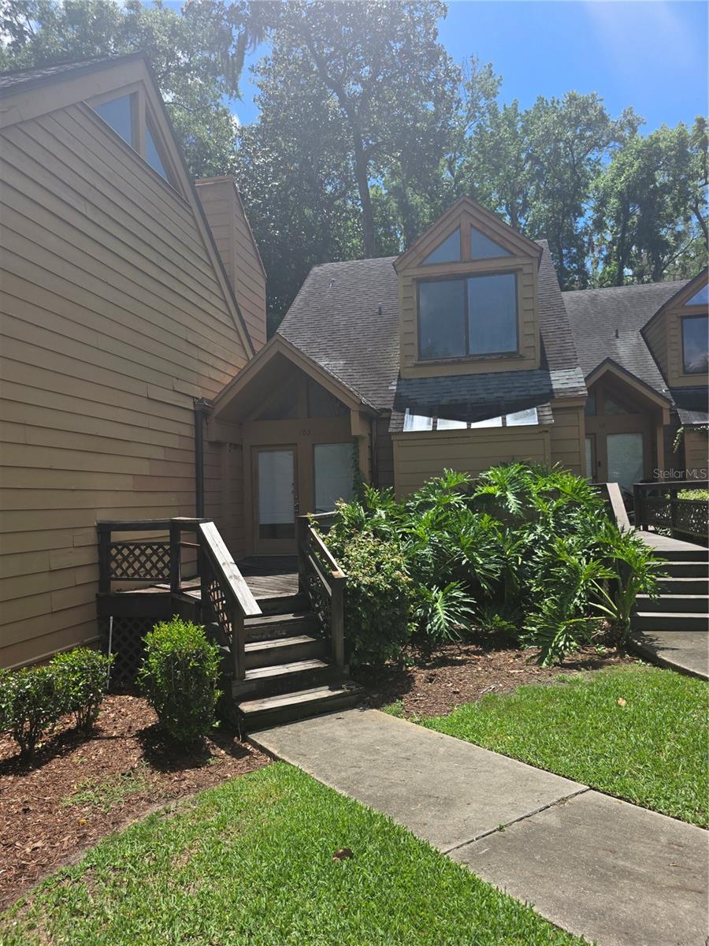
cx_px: 354
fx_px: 628
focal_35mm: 23
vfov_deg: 73.9
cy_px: 473
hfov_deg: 58.9
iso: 80
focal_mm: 6.3
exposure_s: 1/3891
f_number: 1.7
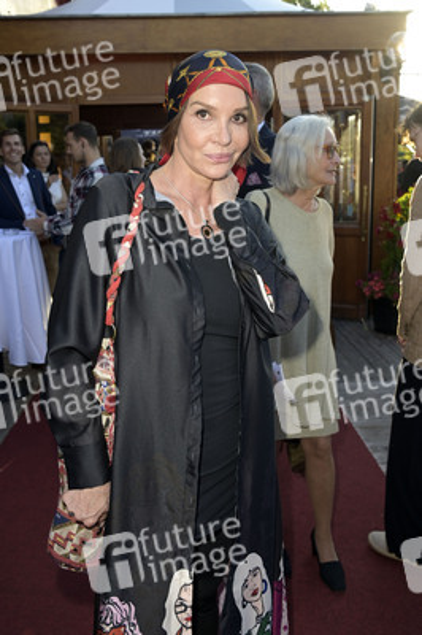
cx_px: 211
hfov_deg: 43.5
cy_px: 318
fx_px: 528
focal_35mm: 30
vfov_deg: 62.0
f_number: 5.6
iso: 400
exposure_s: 1/250
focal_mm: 30
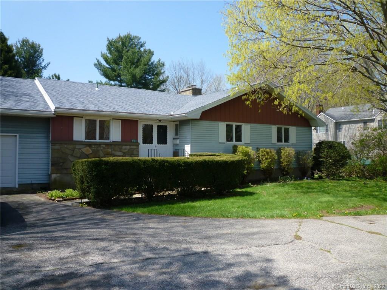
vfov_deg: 48.2
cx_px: 194
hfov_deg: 61.7
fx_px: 324
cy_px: 145
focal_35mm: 29
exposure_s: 1/500
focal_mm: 5.2
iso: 80
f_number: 3.3
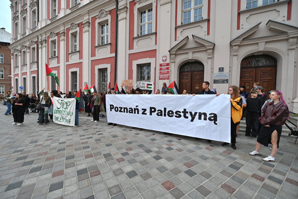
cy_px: 100
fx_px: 116
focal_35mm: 14
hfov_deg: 104.3
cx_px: 149
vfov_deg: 81.2
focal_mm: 14
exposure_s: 1/400
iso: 100
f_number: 3.5
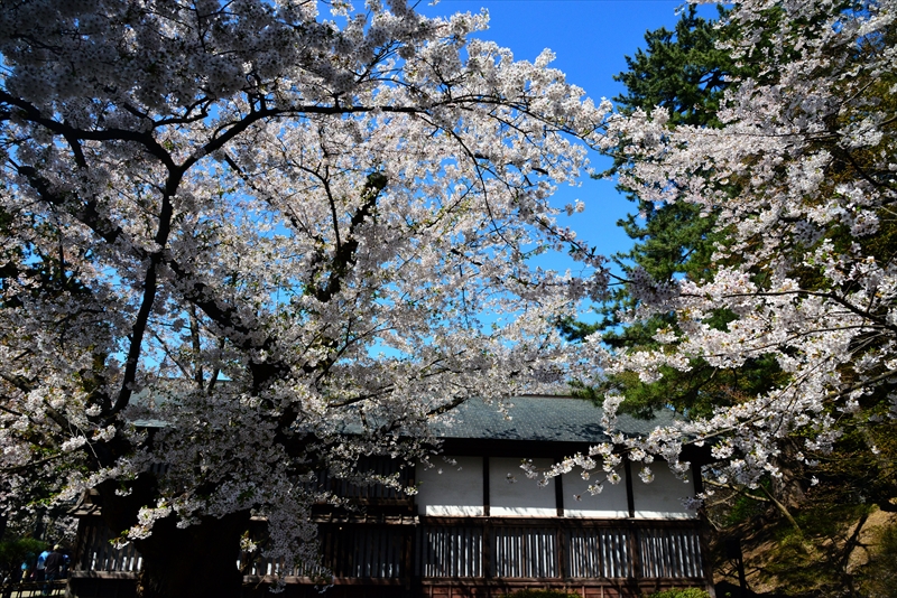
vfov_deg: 53.2
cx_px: 448
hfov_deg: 73.7
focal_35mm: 24
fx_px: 598
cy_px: 299
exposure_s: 1/800
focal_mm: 24
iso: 1600
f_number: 14
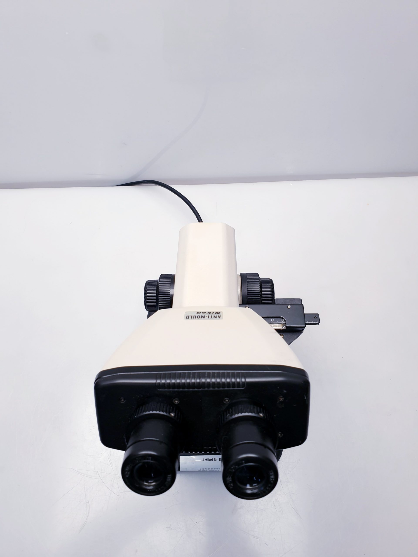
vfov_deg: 67.3
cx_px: 209
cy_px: 278
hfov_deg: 53.1
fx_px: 419
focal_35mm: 26
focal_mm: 4.3
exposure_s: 1/50
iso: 64
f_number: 2.4
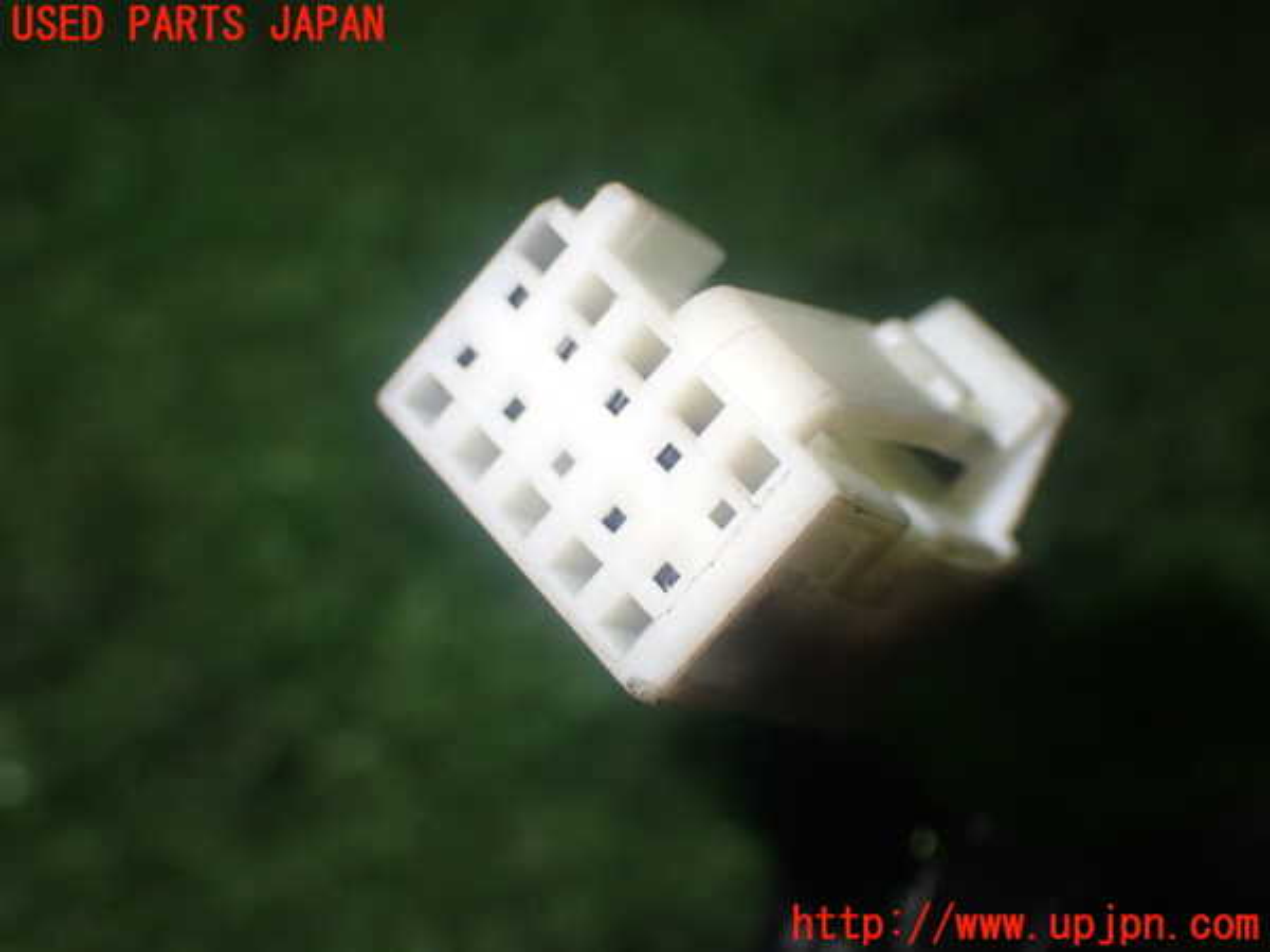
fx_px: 2128
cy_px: 476
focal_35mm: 58
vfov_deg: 25.2
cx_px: 635
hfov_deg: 33.2
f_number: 3.5
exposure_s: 1/60
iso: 320
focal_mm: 10.35
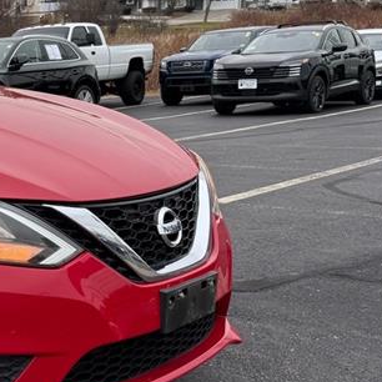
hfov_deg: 20.2
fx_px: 886
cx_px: -220
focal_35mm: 71
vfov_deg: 24.3
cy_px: 218
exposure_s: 1/171
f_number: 1.78
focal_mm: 6.76
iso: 64
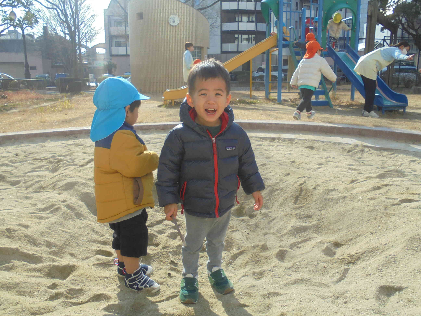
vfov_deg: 48.2
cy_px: 158
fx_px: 353
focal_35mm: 29
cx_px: 210
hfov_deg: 61.7
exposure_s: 1/500
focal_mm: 5.3
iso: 100
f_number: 3.7
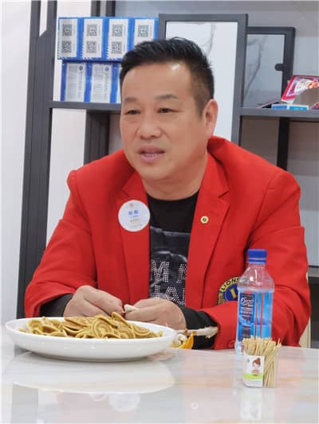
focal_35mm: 114
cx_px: 160
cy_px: 212
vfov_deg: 17.3
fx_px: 1400
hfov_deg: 13.0
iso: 160
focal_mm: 6.71
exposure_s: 1/100
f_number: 1.9
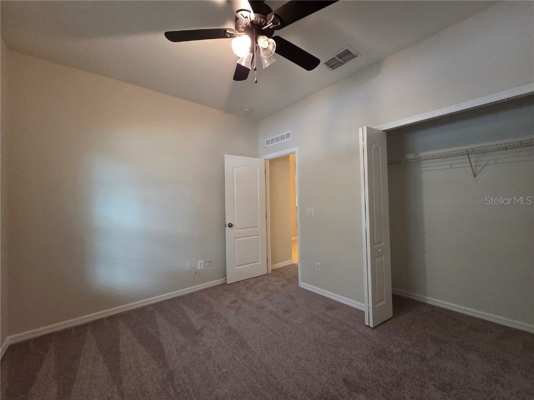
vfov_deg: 89.9
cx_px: 267
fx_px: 201
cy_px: 200
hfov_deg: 106.2
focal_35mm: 13
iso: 1000
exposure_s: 1/60
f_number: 2.2
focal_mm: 2.2
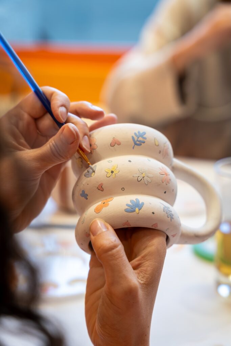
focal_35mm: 70
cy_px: 173
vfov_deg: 28.8
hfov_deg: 19.5
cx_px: 116
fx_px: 673
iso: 125
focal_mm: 70
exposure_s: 1/50
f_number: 4
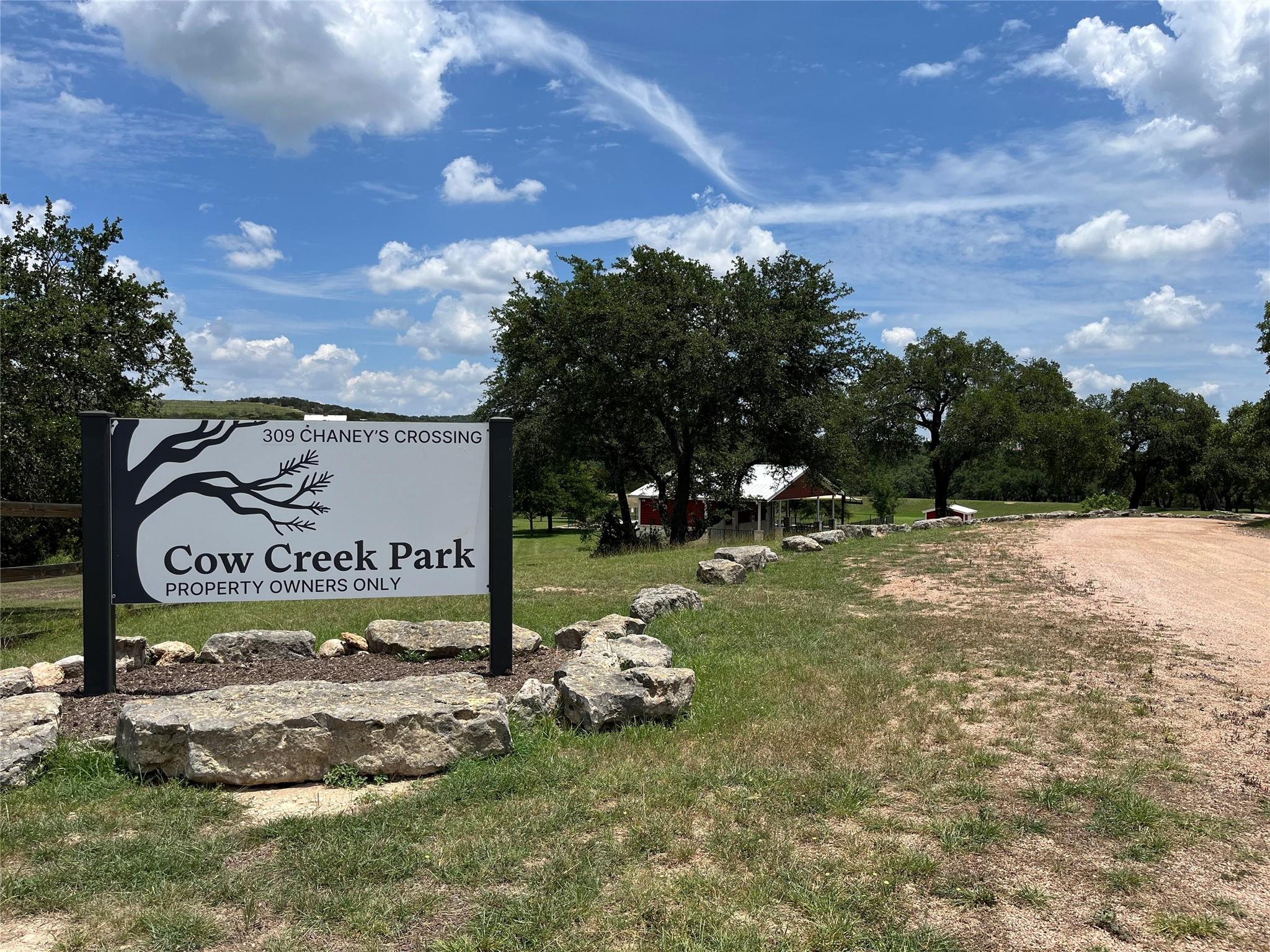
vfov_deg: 53.1
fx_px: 954
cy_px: 476
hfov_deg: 67.3
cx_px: 635
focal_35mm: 26
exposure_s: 1/4854
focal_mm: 5.1
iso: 50
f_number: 1.6
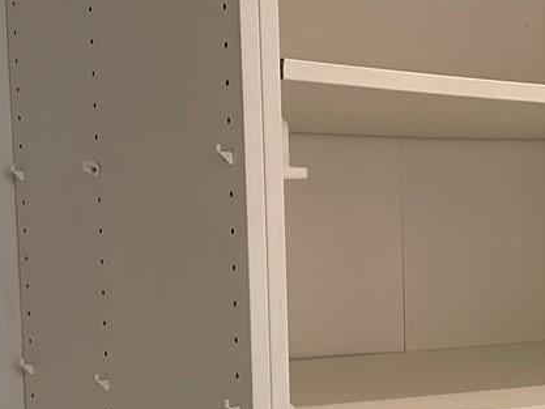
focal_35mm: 92
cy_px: 362
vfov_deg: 15.9
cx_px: 490
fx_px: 1449
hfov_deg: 20.9
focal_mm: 6.86
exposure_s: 1/60
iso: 200
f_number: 1.78
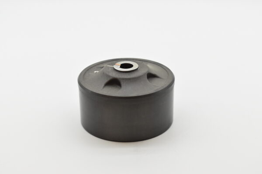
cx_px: 131
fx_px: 524
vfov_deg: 18.9
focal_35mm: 72
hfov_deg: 28.1
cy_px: 87
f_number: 8
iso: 1600
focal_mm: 48
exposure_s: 1/1000
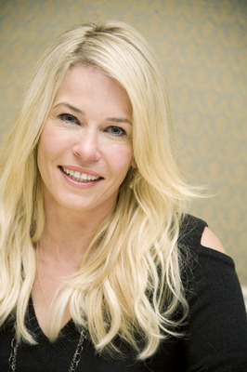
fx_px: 1752
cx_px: 124
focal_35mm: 170
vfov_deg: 12.1
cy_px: 186
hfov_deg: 8.1
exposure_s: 1/60
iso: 500
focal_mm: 170
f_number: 5.6
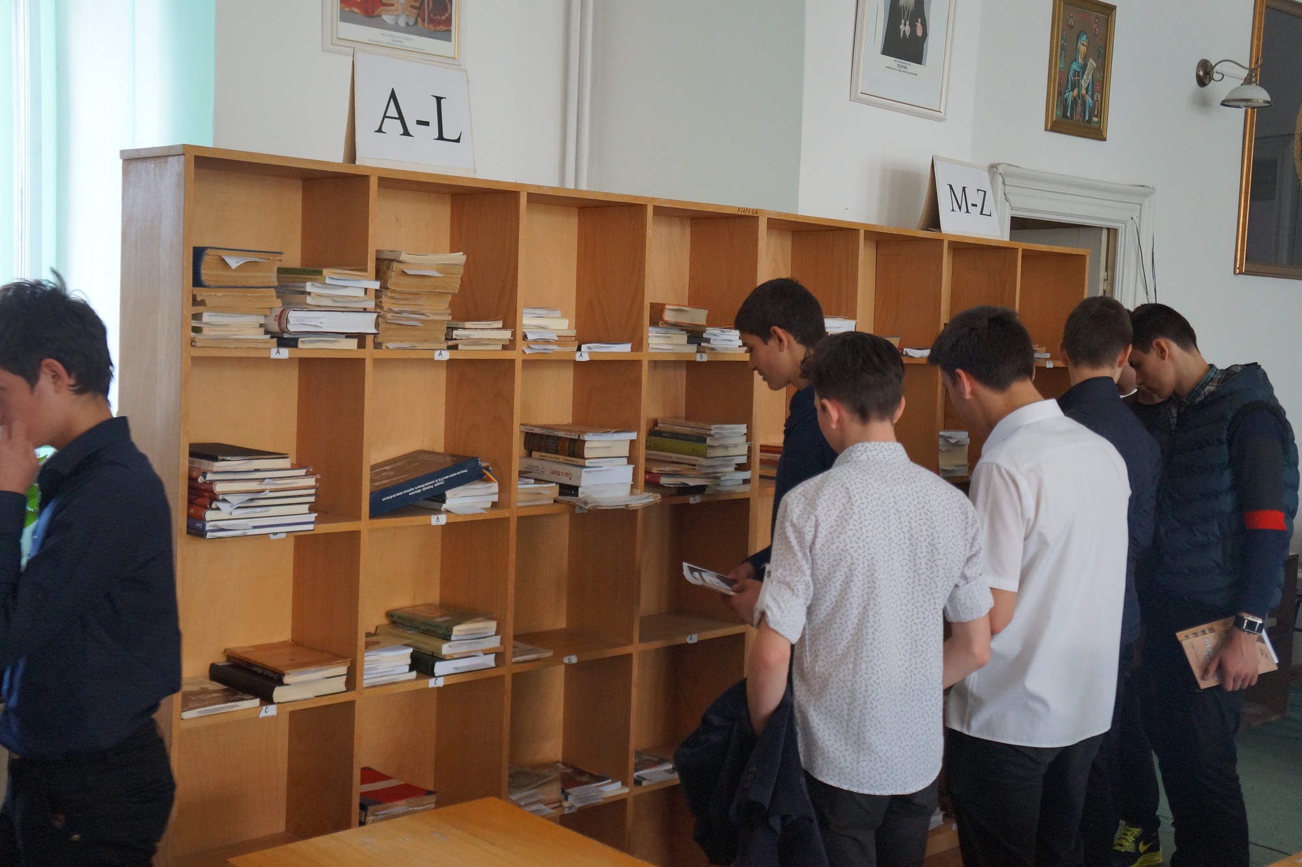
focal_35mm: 42
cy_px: 434
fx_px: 1518
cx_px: 651
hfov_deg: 46.4
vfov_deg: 31.9
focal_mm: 28
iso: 1250
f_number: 4
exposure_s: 1/160
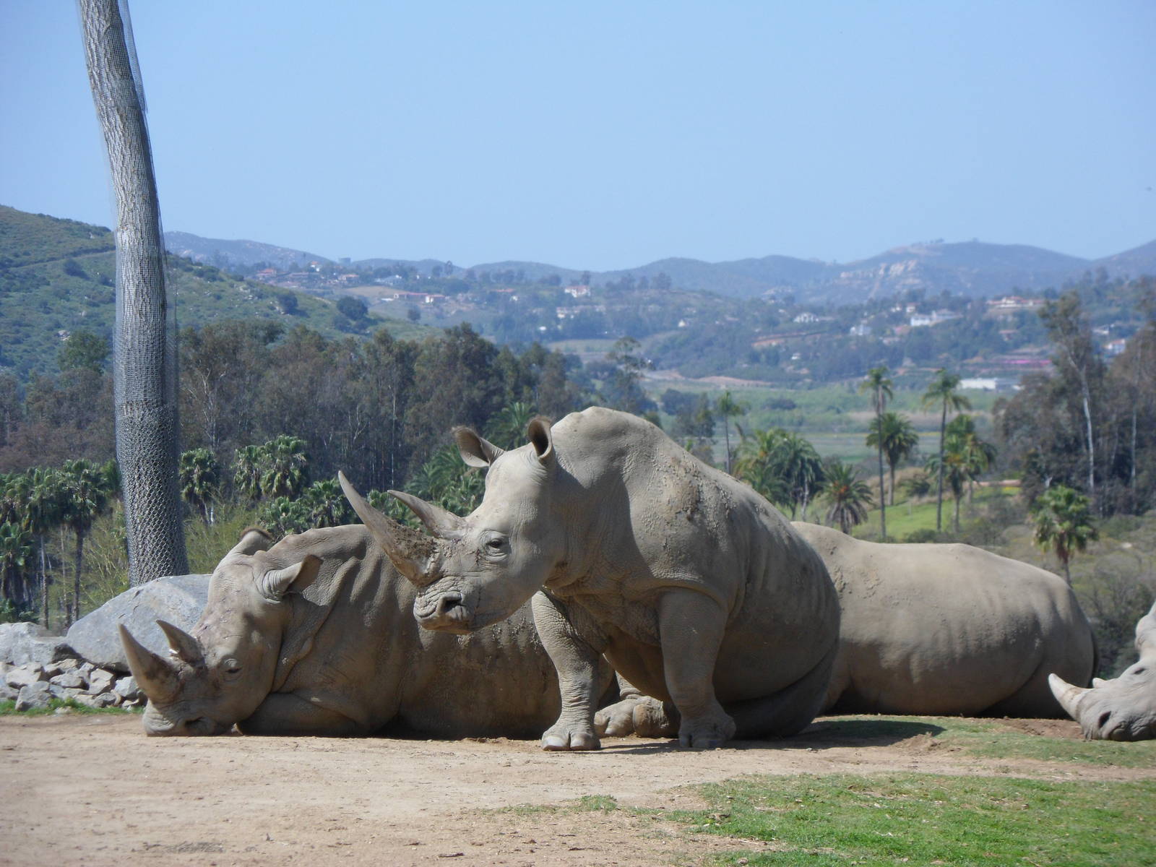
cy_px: 434
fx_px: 6712
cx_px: 578
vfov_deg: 7.4
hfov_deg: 9.8
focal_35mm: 201
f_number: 5.6
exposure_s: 1/350
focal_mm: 36.2
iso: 80
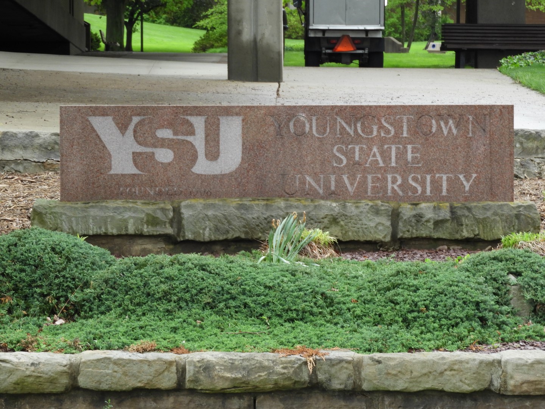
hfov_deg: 9.9
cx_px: 272
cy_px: 204
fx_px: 3149
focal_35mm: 200
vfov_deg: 7.4
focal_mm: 35.8
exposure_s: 1/60
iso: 200
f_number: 5.3
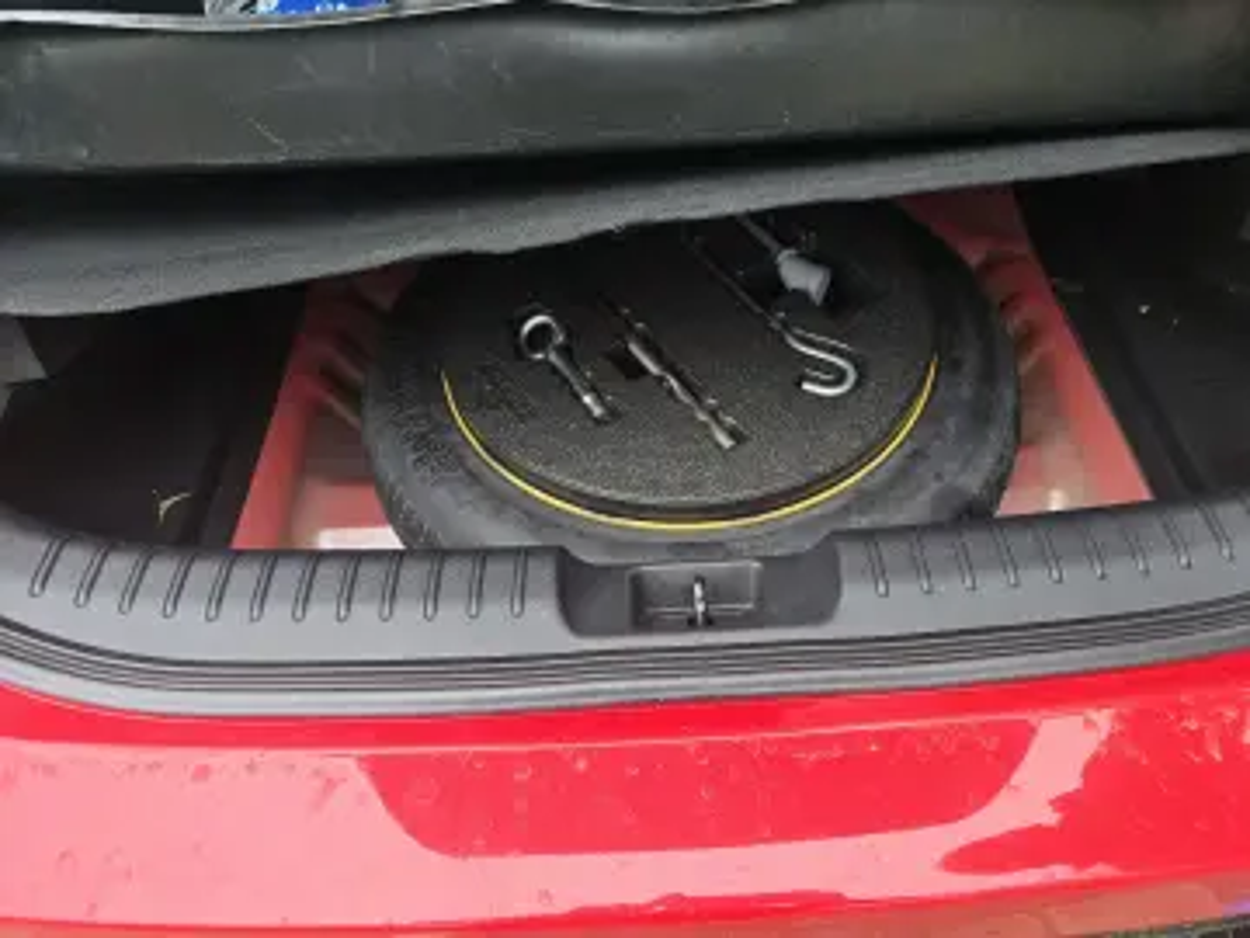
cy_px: 469
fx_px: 831
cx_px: 625
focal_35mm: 23
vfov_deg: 58.9
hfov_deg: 73.9
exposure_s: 1/182
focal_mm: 6.3
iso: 200
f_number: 1.7
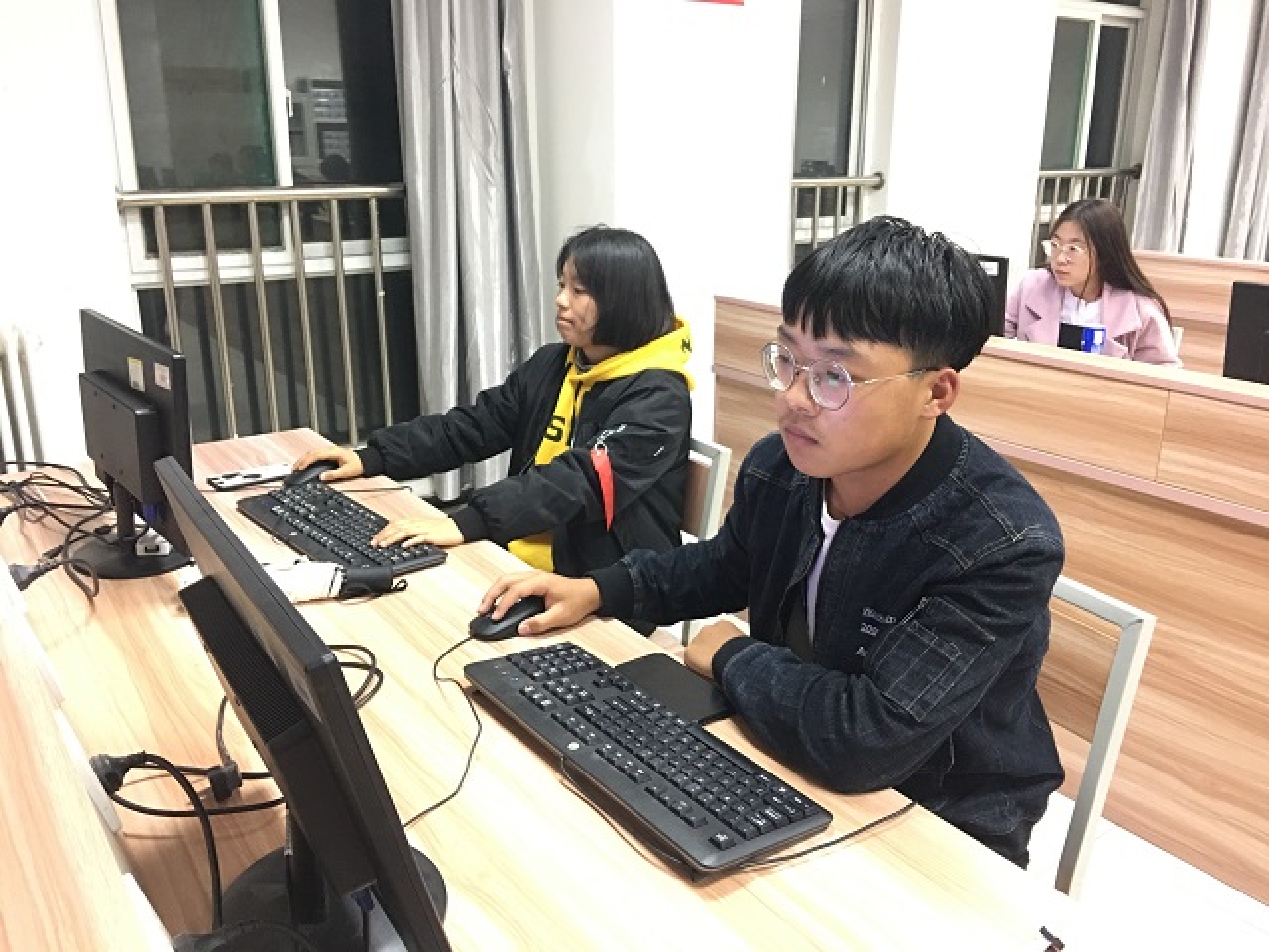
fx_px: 1063
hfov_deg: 61.7
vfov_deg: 48.2
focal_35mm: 29
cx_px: 634
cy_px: 476
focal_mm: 4.15
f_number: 2.2
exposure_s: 1/8
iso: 125
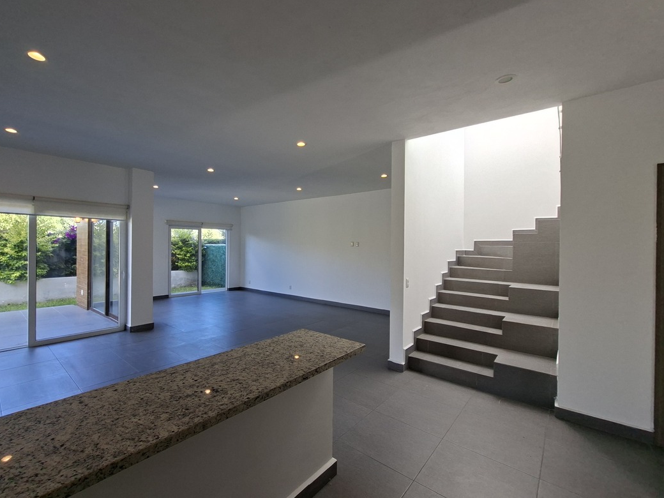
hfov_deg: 97.4
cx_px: 282
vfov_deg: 81.7
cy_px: 248
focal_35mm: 15
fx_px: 288
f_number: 2.2
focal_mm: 1.74
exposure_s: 1/120
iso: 50
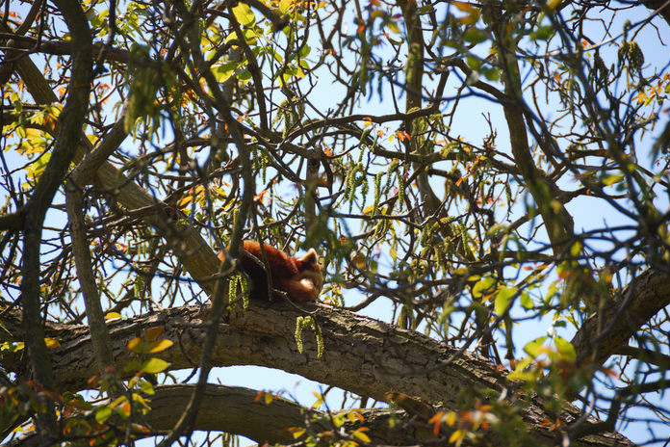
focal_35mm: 302
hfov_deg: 6.8
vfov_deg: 4.6
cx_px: 335
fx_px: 5620
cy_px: 224
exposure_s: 1/250
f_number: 5.6
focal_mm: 200
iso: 100
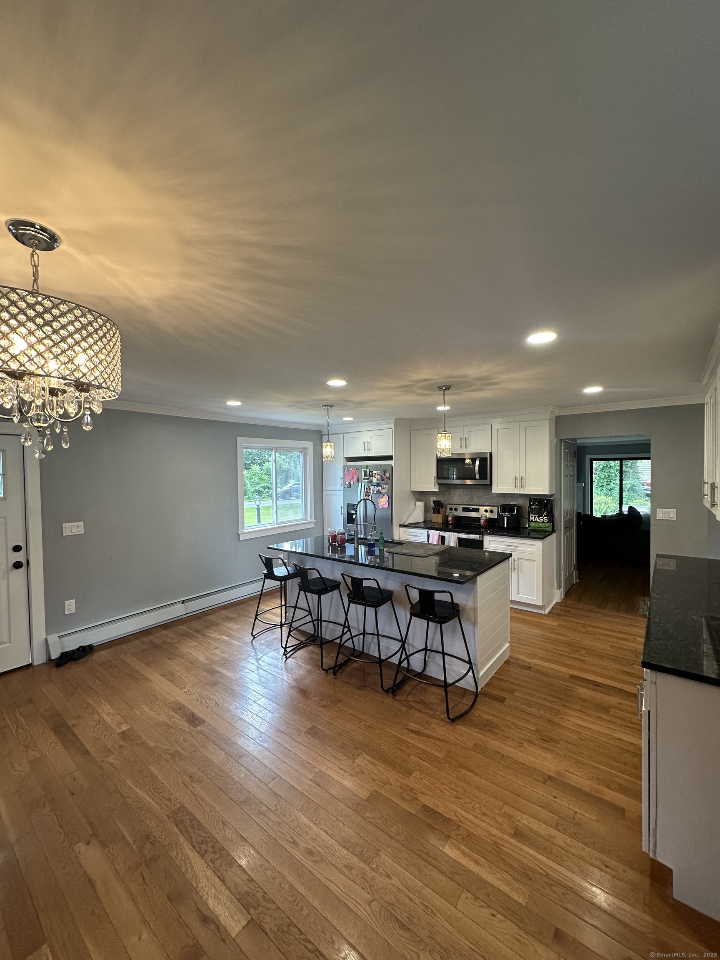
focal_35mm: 14
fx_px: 388
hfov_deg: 85.7
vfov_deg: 102.1
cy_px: 480
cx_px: 360
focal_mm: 2.22
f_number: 2.2
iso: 160
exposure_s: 1/120
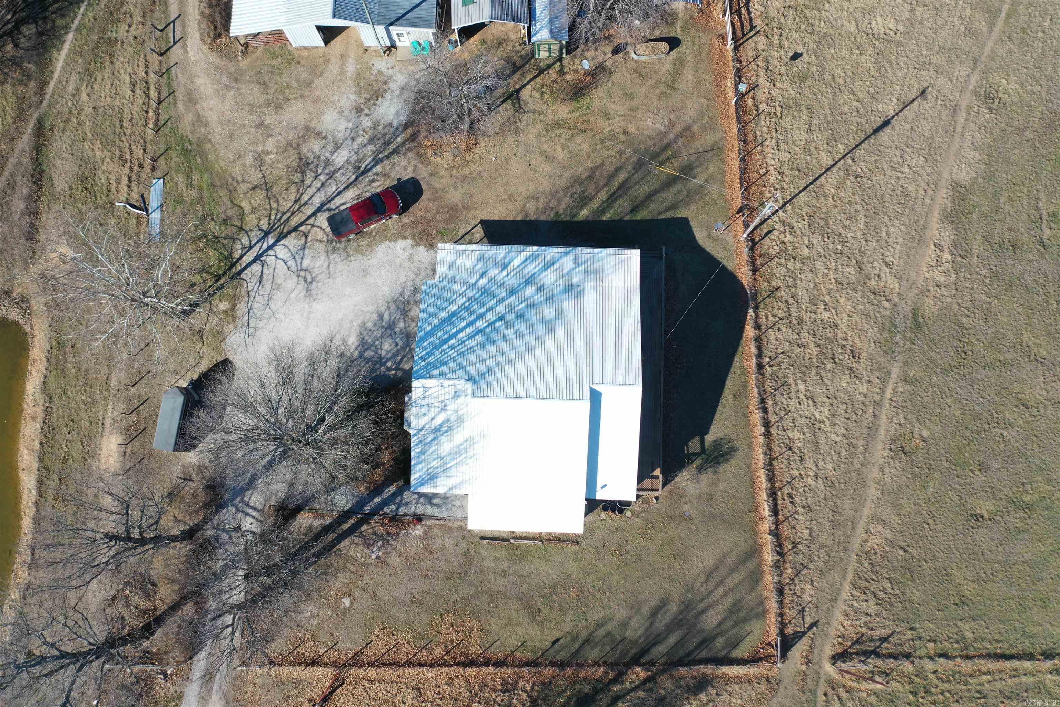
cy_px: 354
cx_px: 530
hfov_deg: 65.5
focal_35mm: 28
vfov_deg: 46.4
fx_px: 824
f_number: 2.8
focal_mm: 10.26
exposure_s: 1/1000
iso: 100
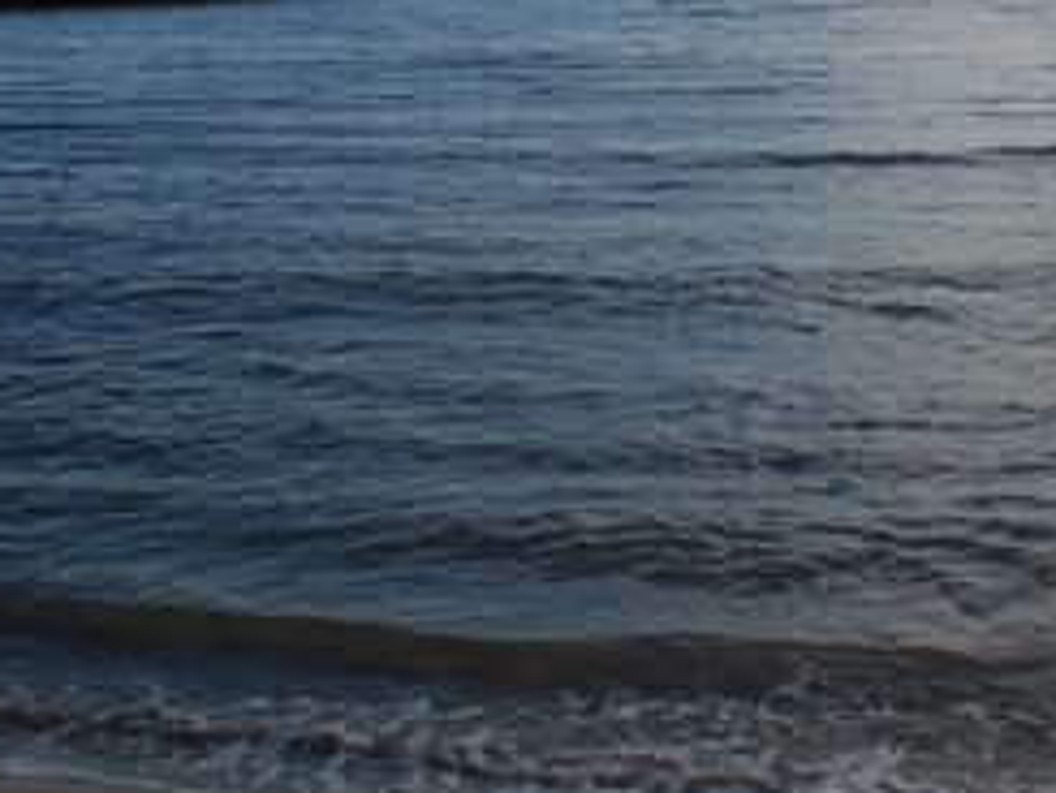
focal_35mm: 68
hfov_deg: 26.7
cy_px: -43
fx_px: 2075
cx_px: 1103
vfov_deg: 20.8
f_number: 6.3
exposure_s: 1/160
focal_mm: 18
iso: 100
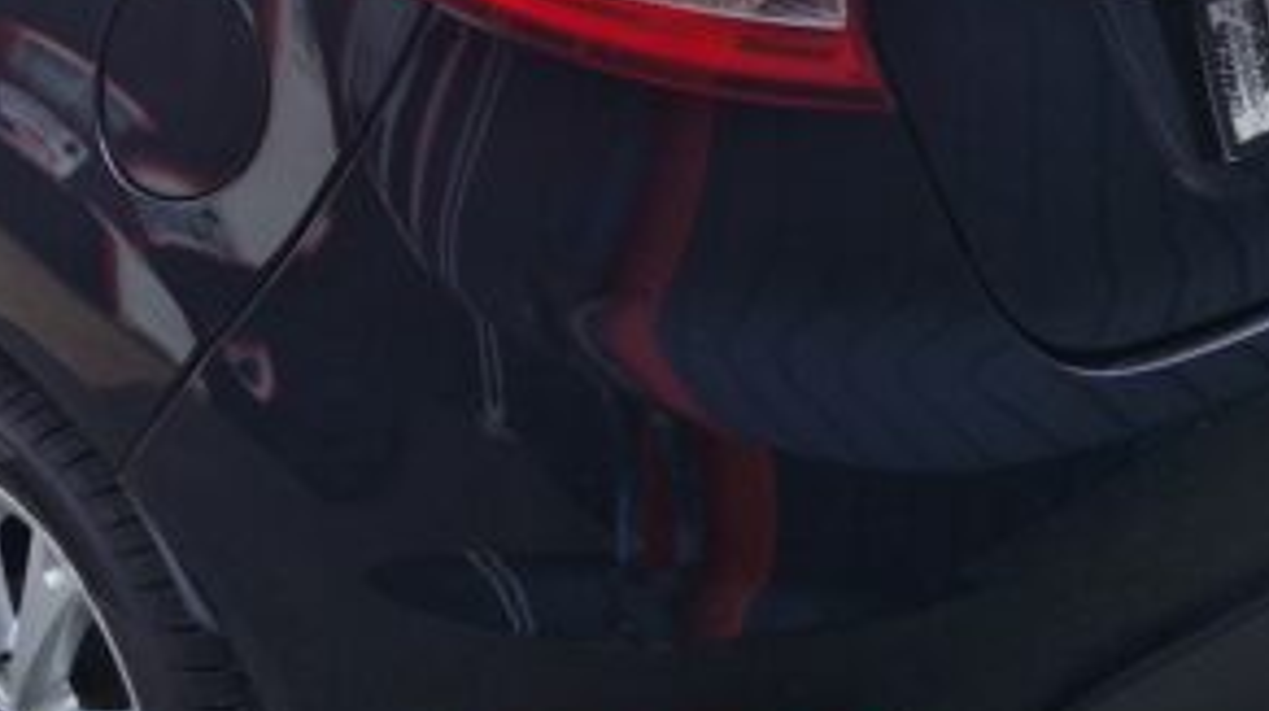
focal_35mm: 69
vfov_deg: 17.0
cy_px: -9
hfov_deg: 30.1
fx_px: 2319
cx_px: 323
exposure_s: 1/684
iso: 50
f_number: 1.8
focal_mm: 5.4
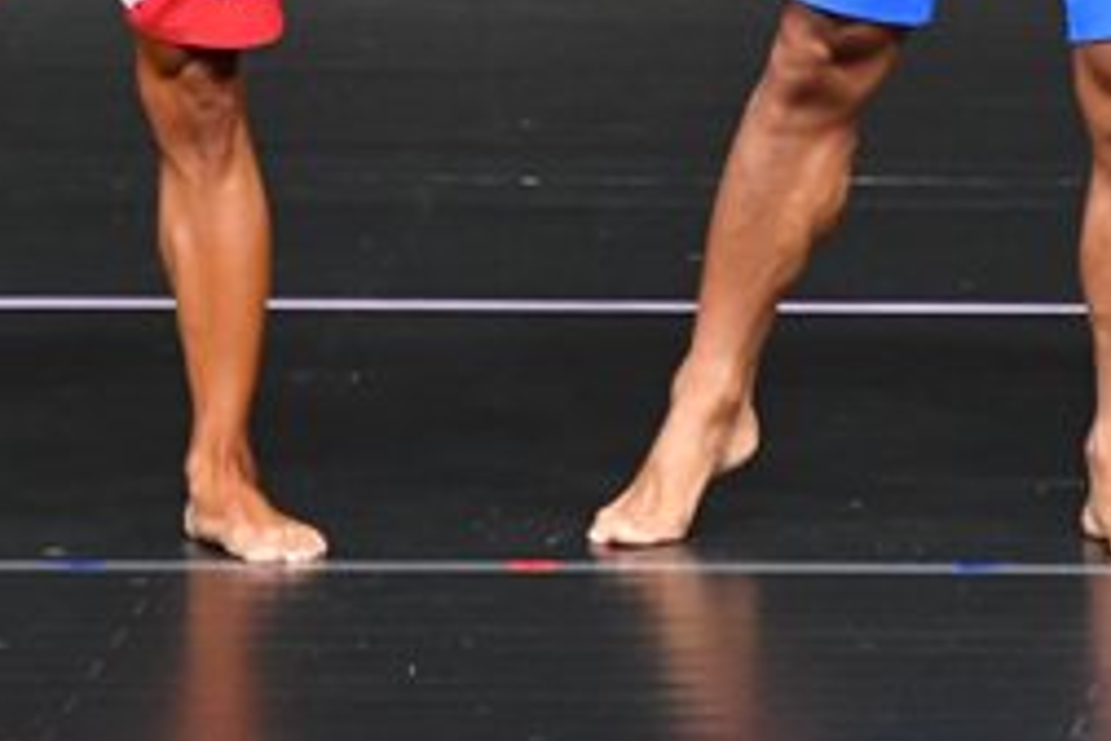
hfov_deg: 2.2
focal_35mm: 922
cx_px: 1250
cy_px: -331
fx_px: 28452
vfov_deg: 1.5
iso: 4000
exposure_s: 1/400
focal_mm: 200
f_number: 5.6
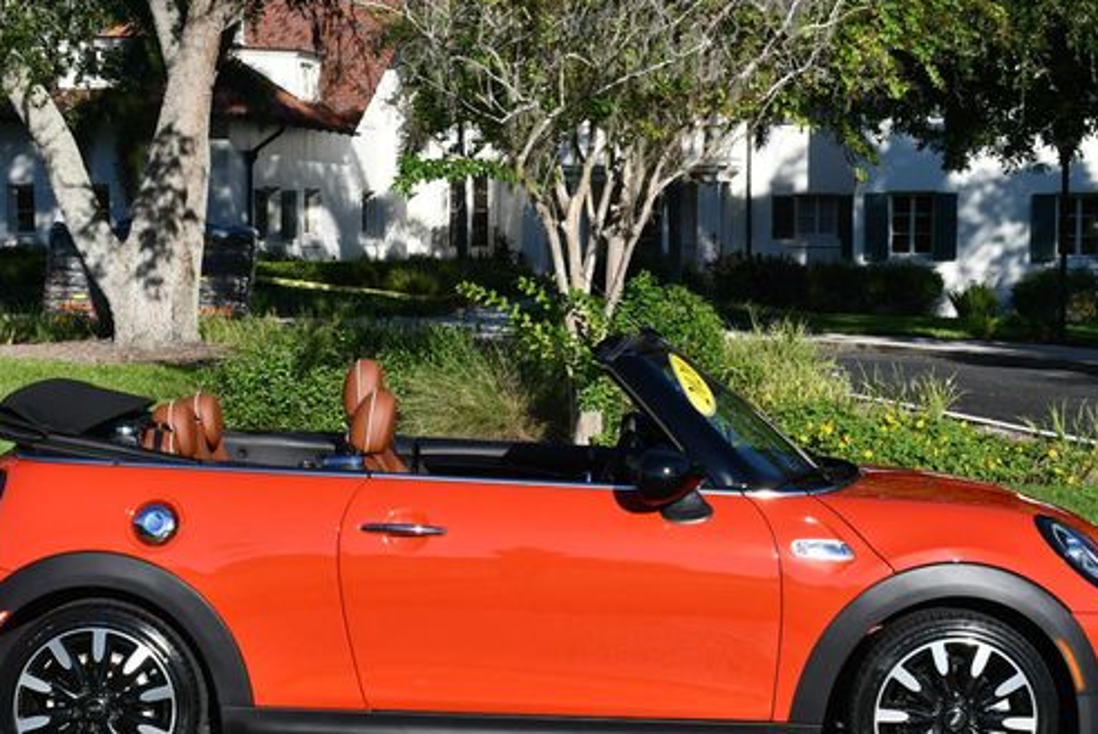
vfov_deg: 18.7
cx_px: 519
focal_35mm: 73
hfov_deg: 27.7
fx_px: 2228
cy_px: 445
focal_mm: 28
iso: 100
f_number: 8
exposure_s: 1/250
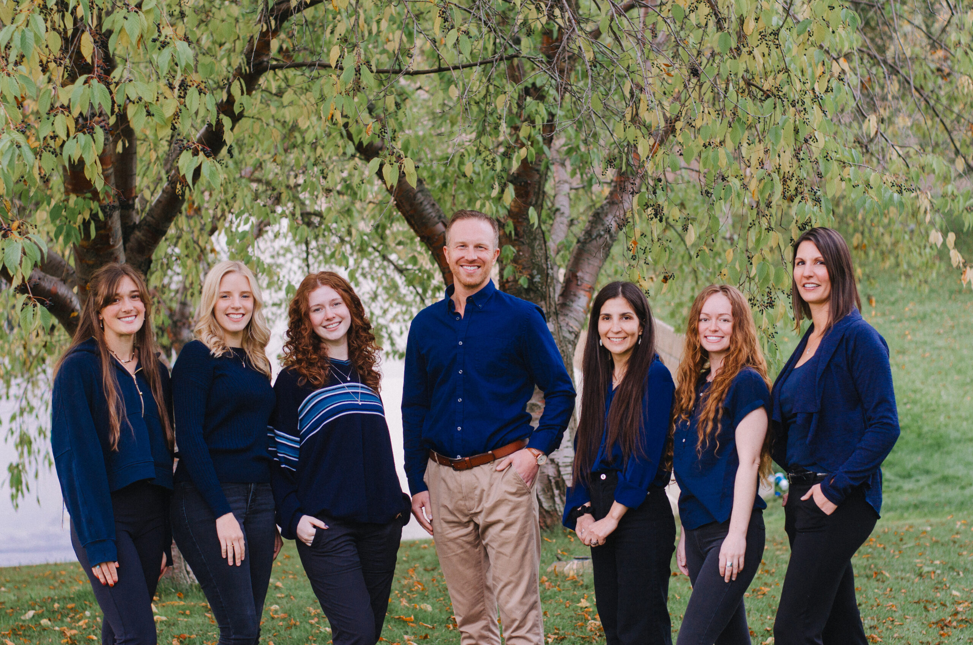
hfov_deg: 27.0
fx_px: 2023
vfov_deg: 18.1
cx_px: 486
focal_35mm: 75
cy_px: 322
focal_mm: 50
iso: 400
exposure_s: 1/1000
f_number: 2.5
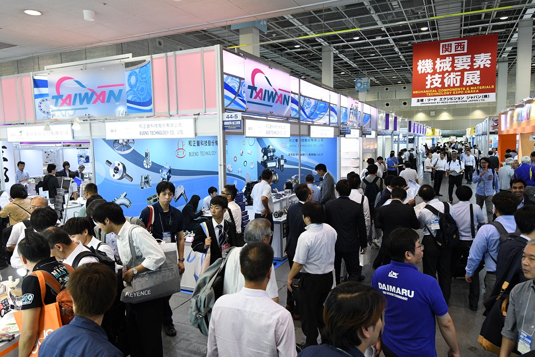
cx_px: 268
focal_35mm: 26
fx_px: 379
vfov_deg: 50.4
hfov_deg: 70.4
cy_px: 178
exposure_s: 1/100
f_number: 8
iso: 3200
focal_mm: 17
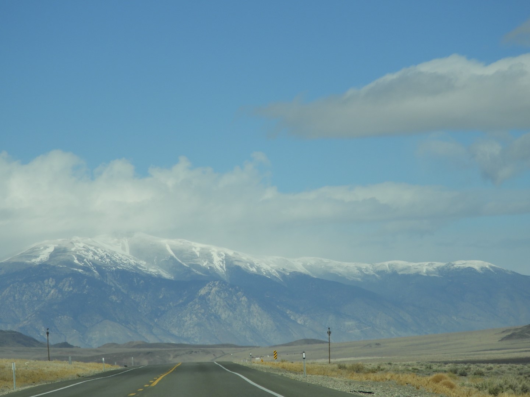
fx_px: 2756
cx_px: 265
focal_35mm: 180
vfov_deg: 8.2
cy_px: 198
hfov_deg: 11.0
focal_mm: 32.2
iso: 100
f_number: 5.3
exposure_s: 1/1000
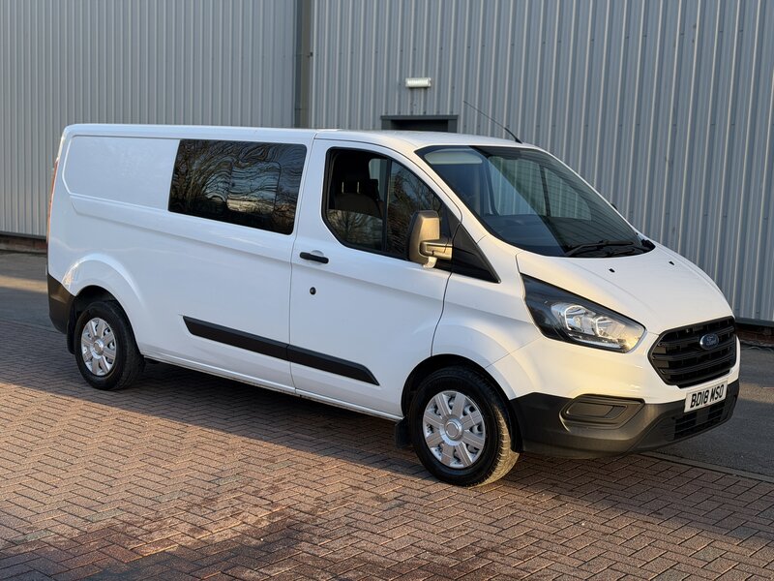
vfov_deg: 30.3
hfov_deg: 39.7
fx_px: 1073
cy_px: 290
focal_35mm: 48
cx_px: 387
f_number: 1.78
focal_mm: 6.76
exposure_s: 1/646
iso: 64
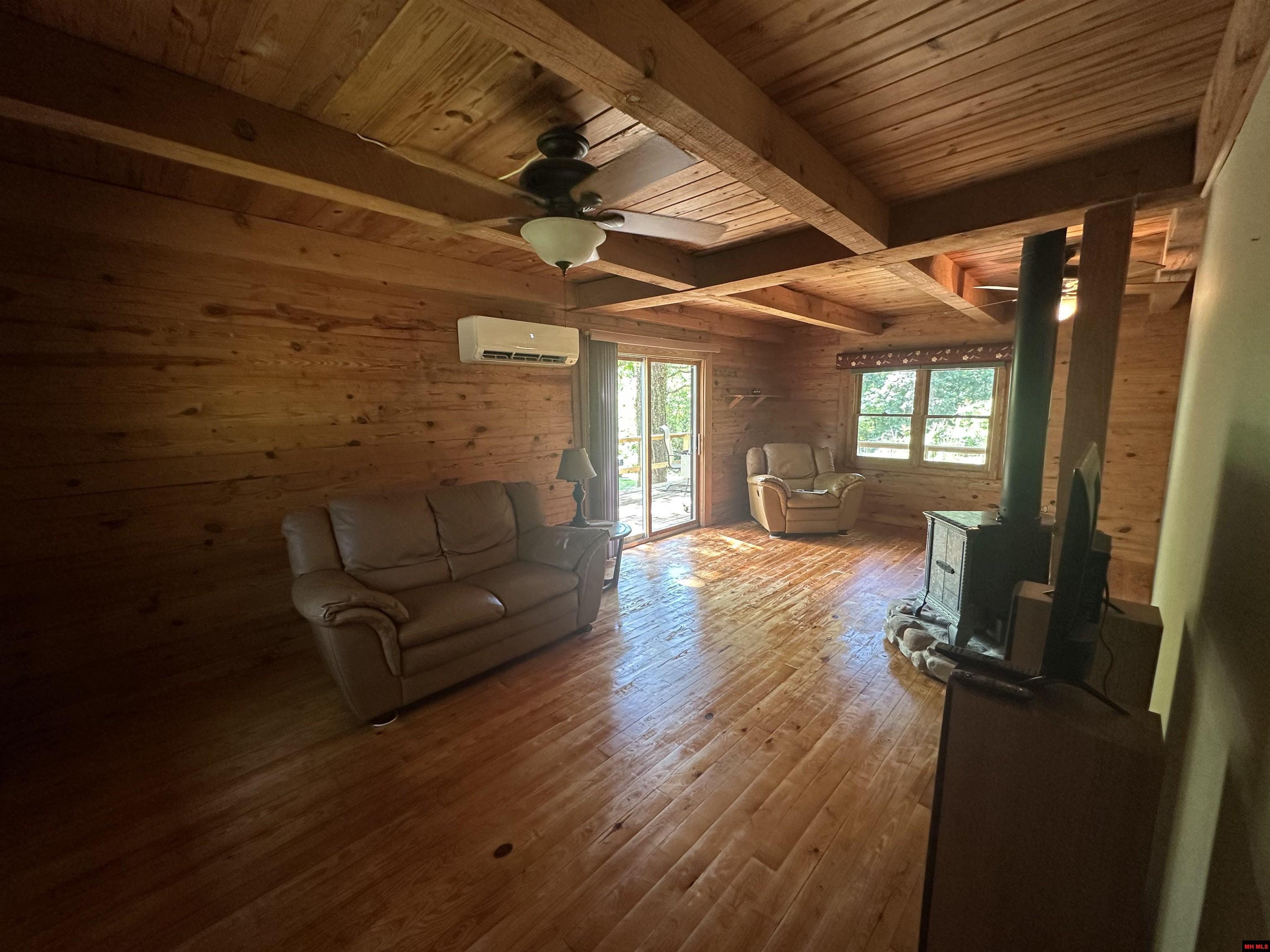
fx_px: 514
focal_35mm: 14
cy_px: 476
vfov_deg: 85.7
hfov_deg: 102.1
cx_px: 635
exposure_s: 1/60
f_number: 2.2
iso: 320
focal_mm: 2.22
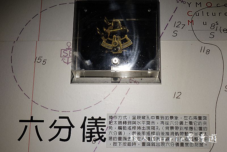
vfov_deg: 19.7
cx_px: 114
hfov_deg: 29.2
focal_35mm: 69
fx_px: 435
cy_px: 76
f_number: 2.8
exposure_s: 1/80
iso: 250
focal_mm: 25.23
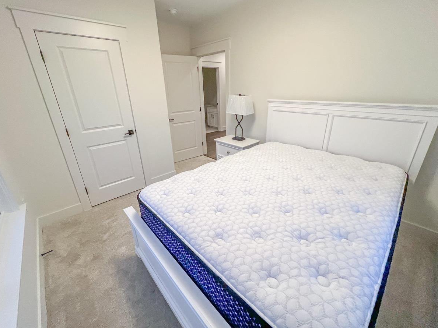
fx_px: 177
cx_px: 220
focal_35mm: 14
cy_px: 158
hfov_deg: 102.1
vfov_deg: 85.6
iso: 250
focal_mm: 1.57
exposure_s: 1/120
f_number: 1.8
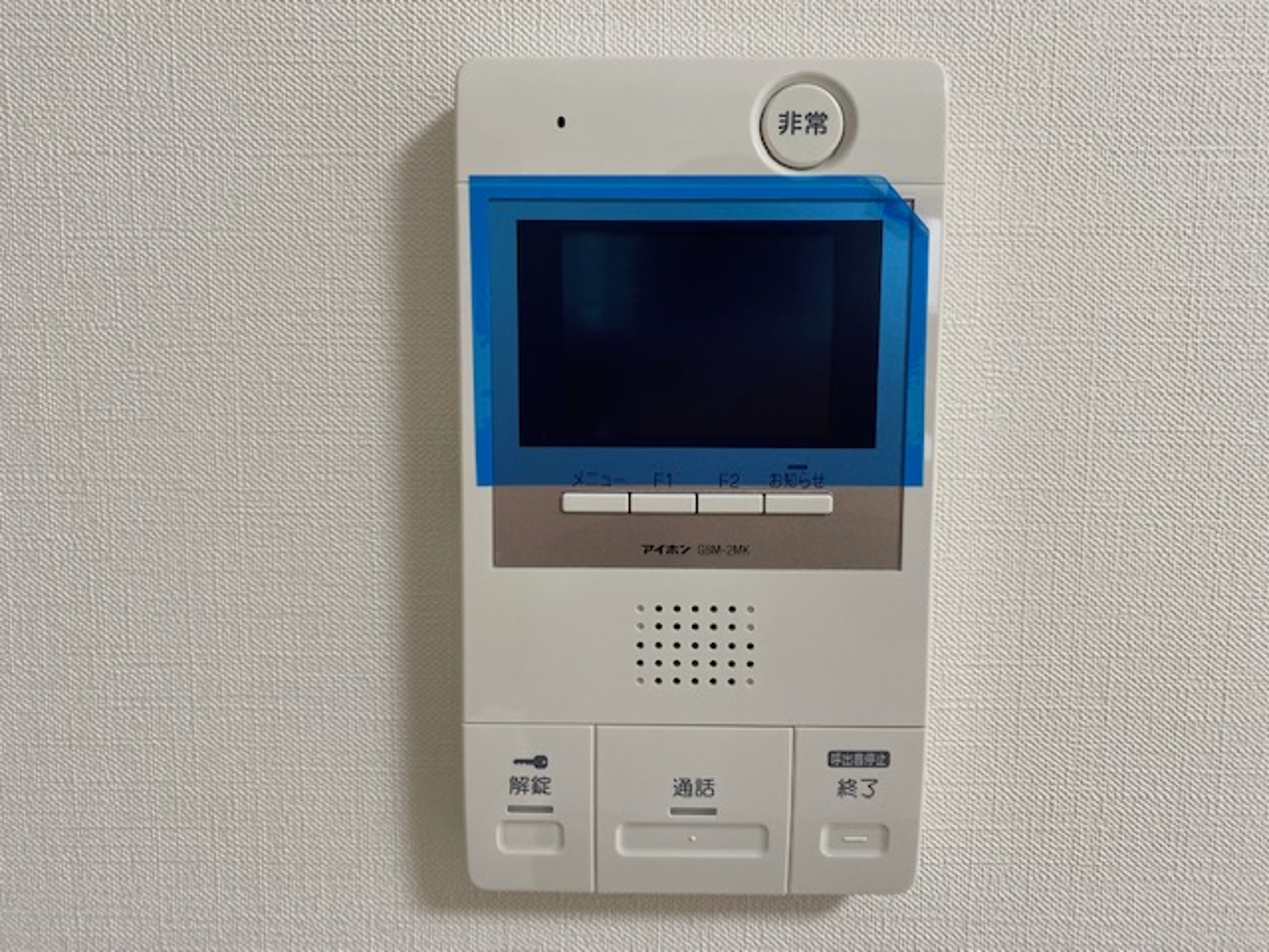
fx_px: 953
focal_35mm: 26
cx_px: 634
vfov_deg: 53.1
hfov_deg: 67.3
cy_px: 476
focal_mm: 4.25
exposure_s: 1/100
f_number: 1.8
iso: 100
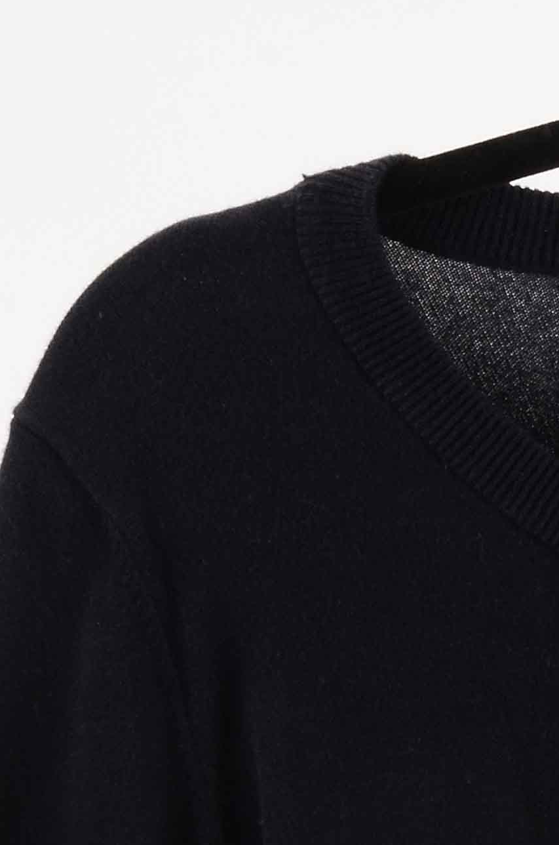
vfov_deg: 8.4
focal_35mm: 241
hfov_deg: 5.6
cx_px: 849
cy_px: 1310
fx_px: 5639
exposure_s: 1/80
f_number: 13
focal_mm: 42
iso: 400
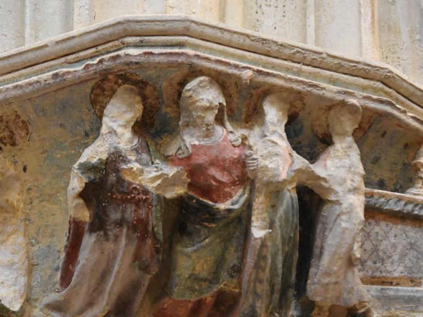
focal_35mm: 187
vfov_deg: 7.9
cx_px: 187
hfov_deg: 10.6
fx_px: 2285
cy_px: 172
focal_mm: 90
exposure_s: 1/125
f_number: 4.5
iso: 6400
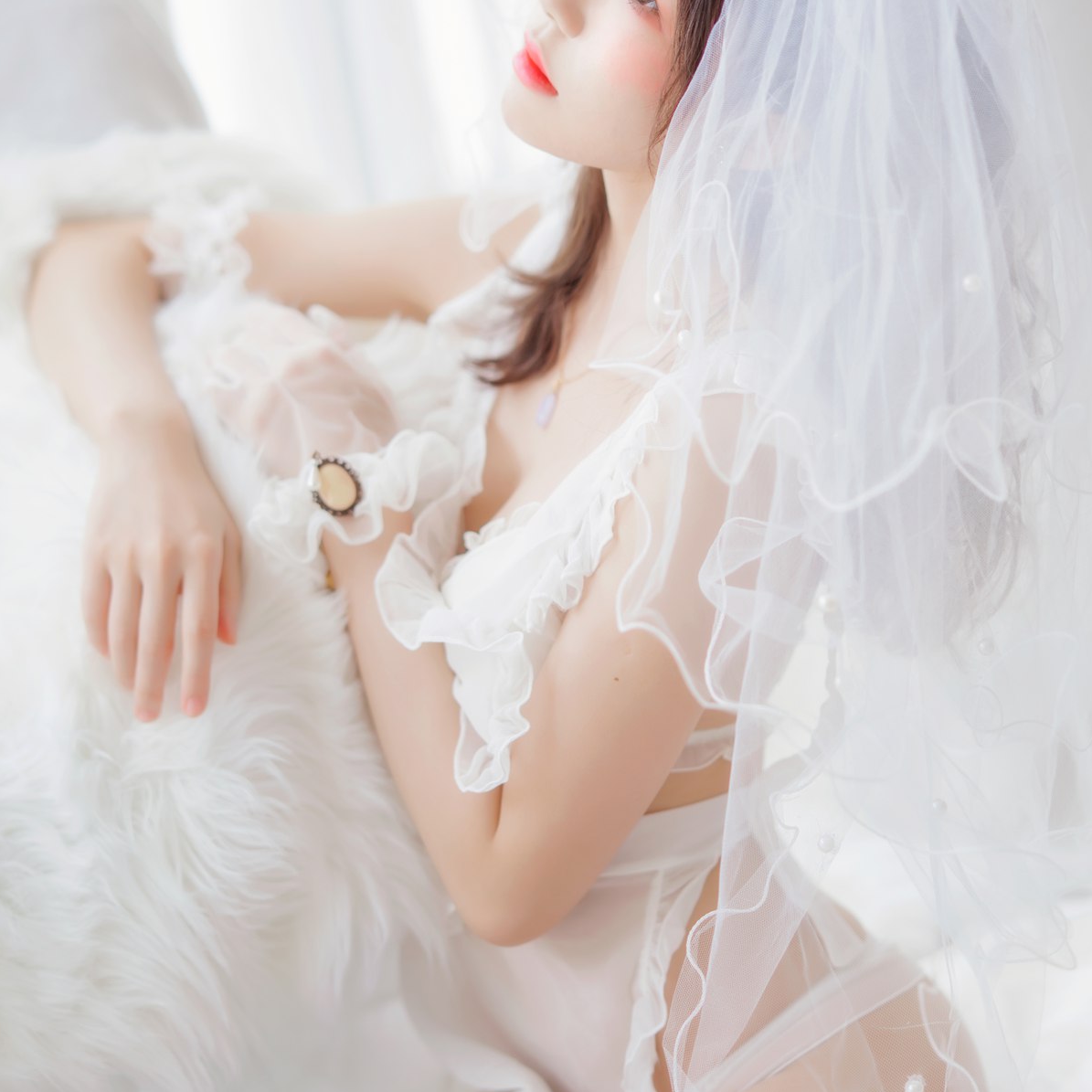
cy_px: 485
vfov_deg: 26.9
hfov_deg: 26.9
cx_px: 546
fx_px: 2284
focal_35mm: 64
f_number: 2
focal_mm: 50
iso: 200
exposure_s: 1/200
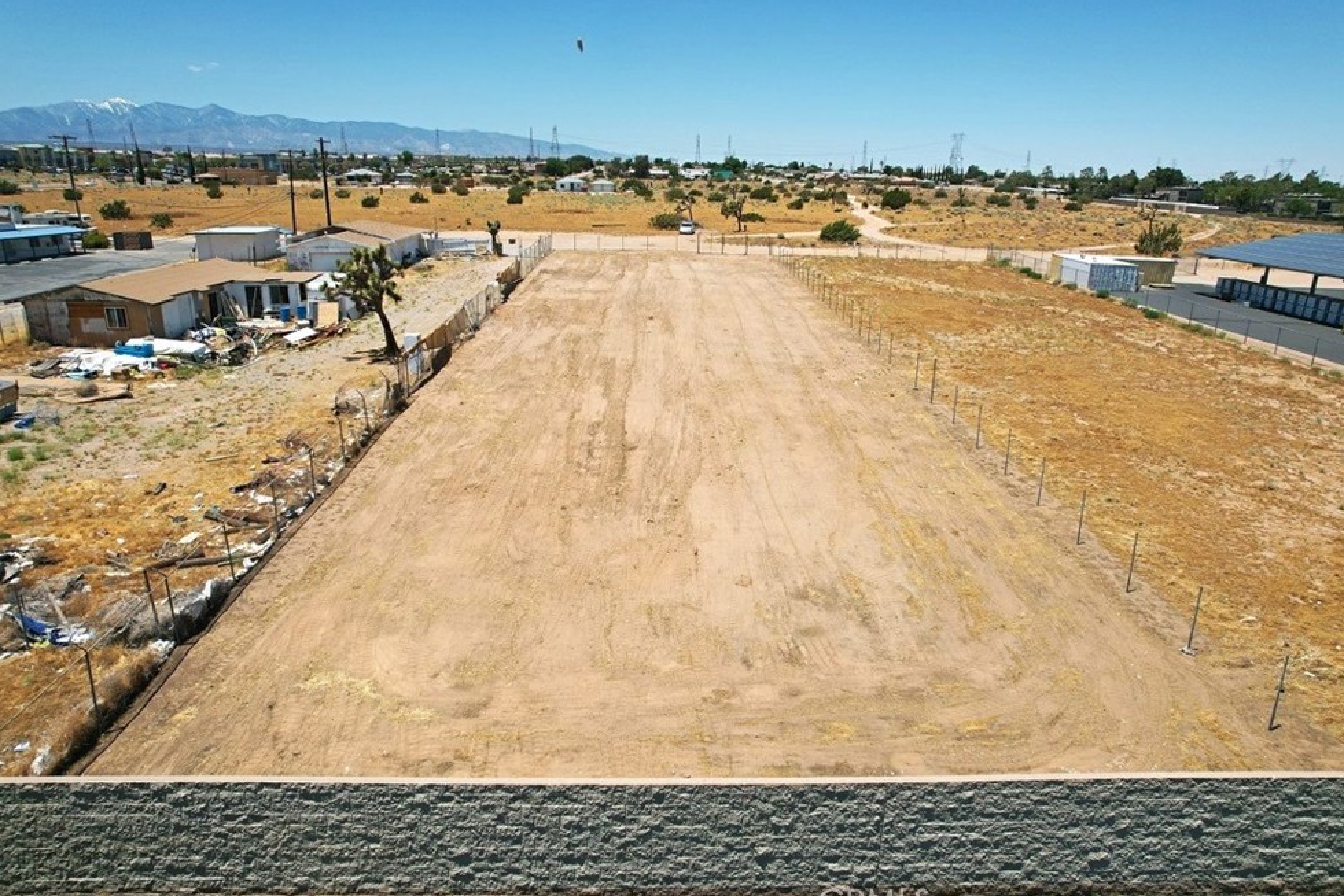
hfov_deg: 76.1
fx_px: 859
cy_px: 452
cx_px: 673
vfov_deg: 55.1
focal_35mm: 23
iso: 100
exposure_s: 1/400
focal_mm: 8.38
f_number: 2.8
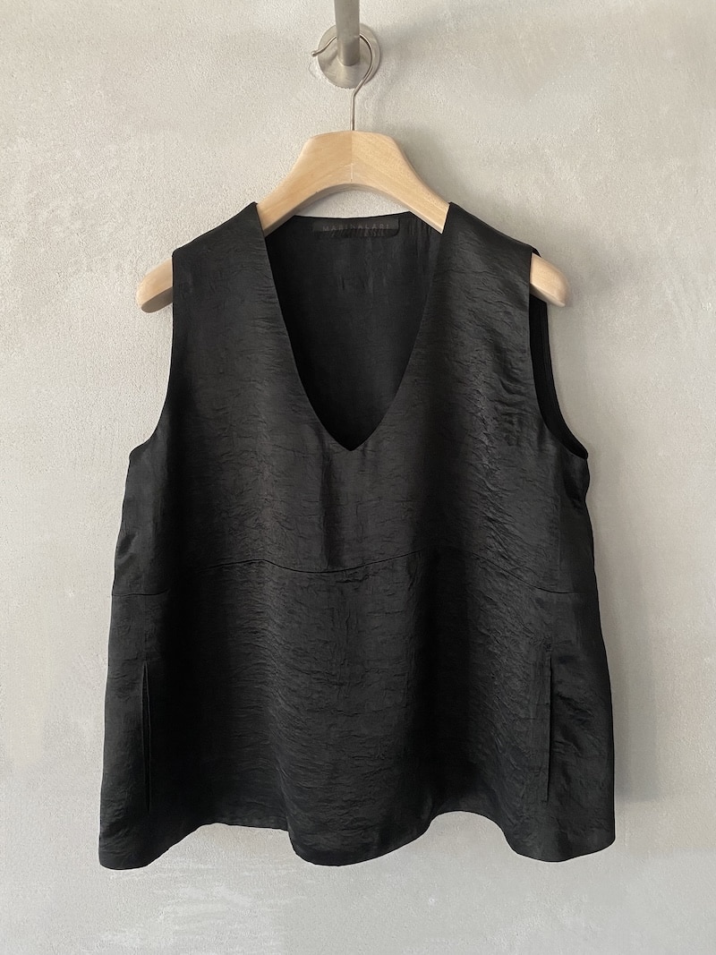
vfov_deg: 67.3
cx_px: 358
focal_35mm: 26
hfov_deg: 53.1
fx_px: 717
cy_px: 478
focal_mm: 4.25
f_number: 1.8
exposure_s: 1/60
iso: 160
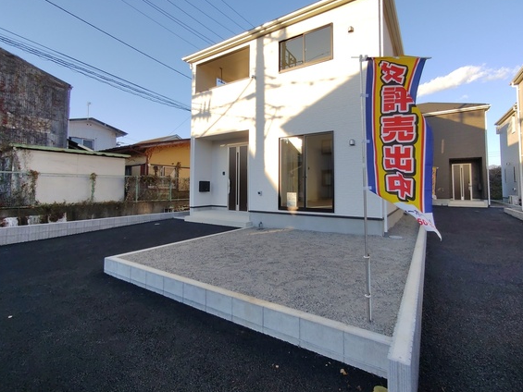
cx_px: 264
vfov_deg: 74.6
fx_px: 257
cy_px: 180
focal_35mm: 17
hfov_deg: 91.0
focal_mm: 1.6
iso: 50
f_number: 2.4
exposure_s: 1/376
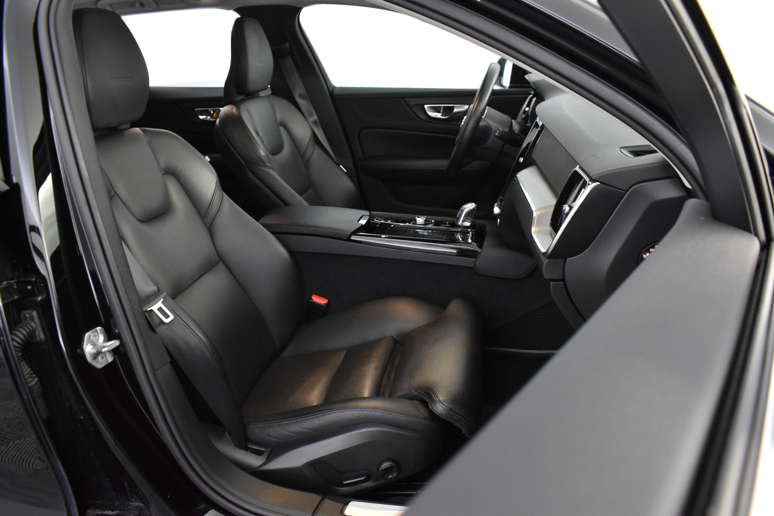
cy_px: 258
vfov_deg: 47.9
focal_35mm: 27
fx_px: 580
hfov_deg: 67.4
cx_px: 387
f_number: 5.6
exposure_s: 1/8
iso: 1250
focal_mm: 18
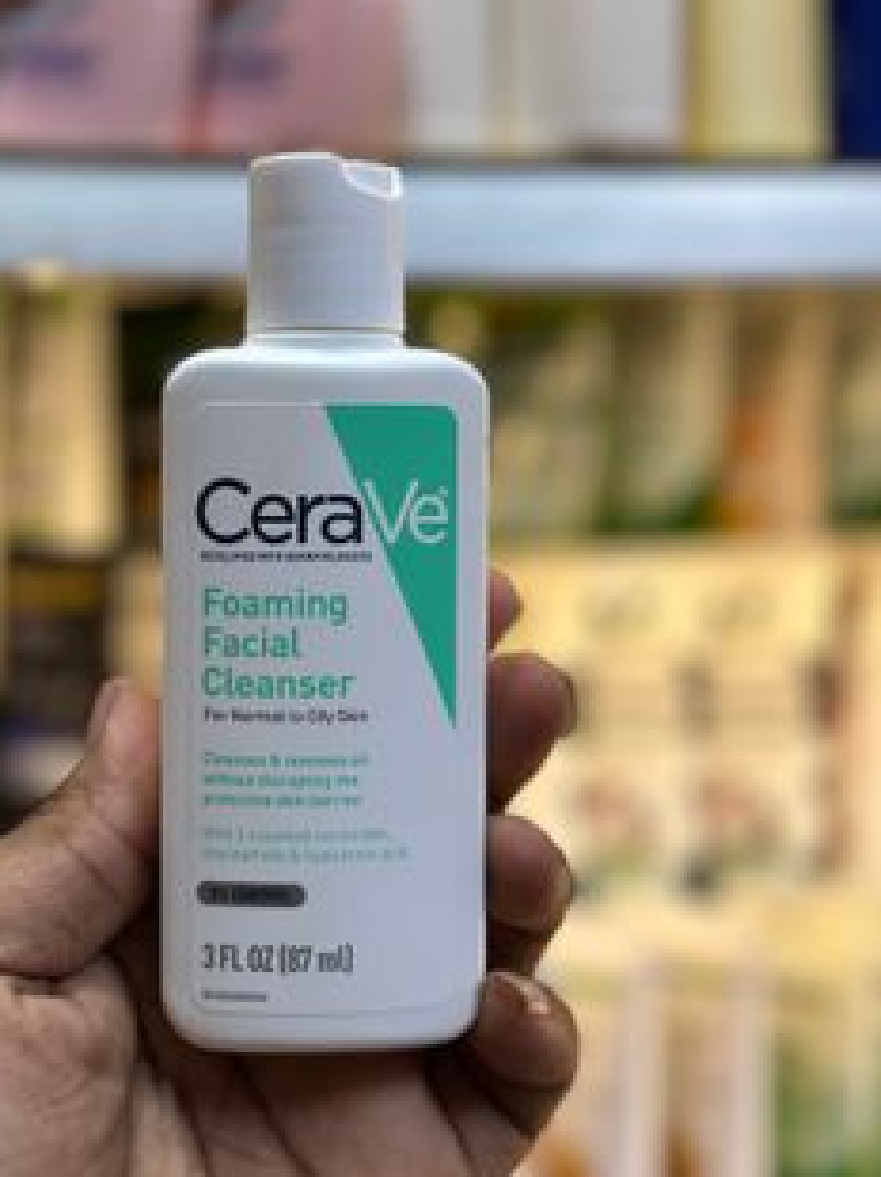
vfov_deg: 31.2
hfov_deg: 23.5
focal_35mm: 62
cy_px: 547
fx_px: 2107
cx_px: 319
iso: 125
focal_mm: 6.86
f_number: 1.78
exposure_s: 1/100
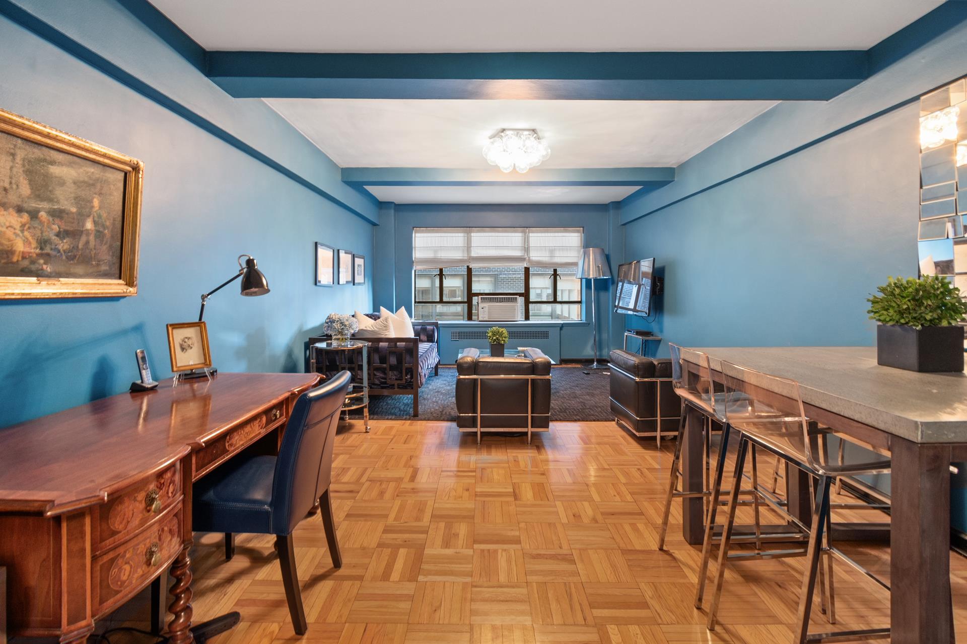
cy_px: 322
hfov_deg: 100.4
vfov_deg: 77.3
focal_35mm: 15
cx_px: 484
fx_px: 403
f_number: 8
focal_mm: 10
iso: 100
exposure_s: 1.3
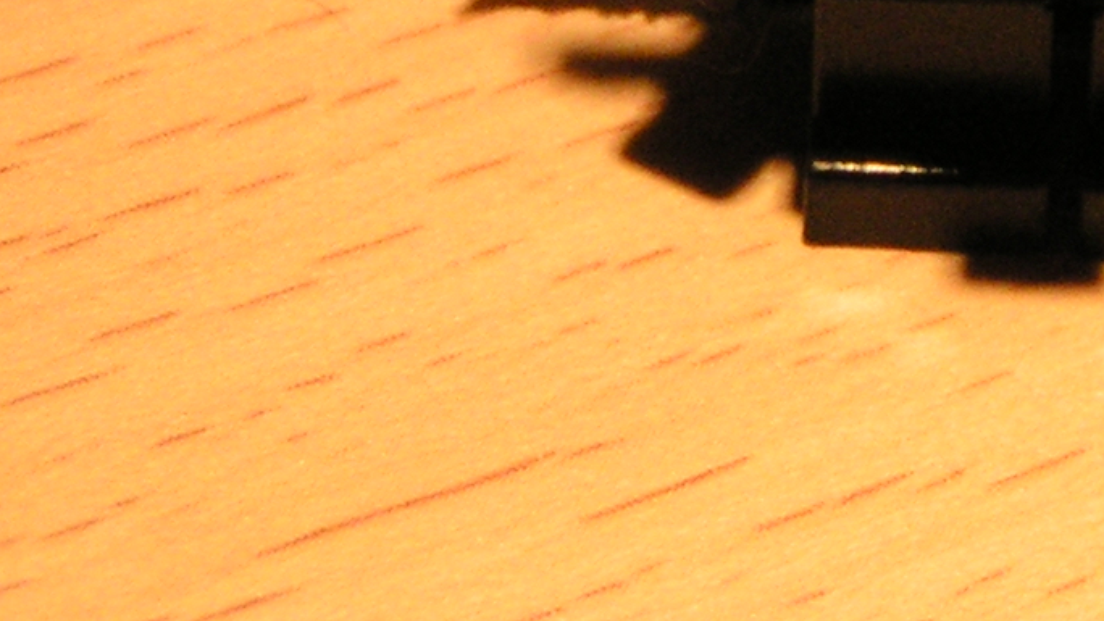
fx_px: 5446
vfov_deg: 6.4
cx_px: 1154
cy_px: -597
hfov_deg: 11.4
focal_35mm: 186
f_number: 3.2
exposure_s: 1/60
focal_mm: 8.7
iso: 200
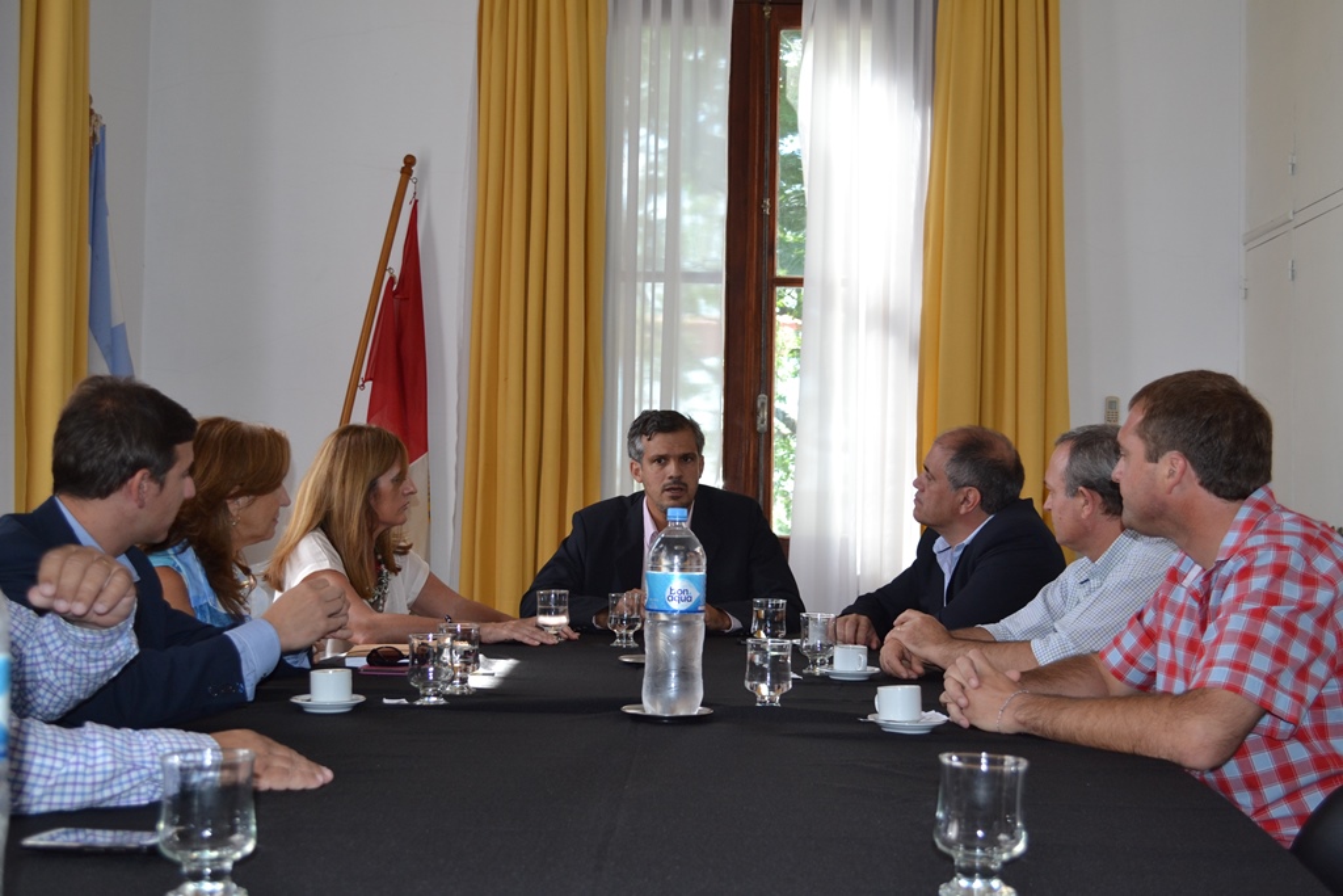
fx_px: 1679
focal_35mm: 45
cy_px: 448
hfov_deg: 43.6
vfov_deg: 29.9
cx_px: 672
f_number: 4.5
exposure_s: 1/125
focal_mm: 30
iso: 360
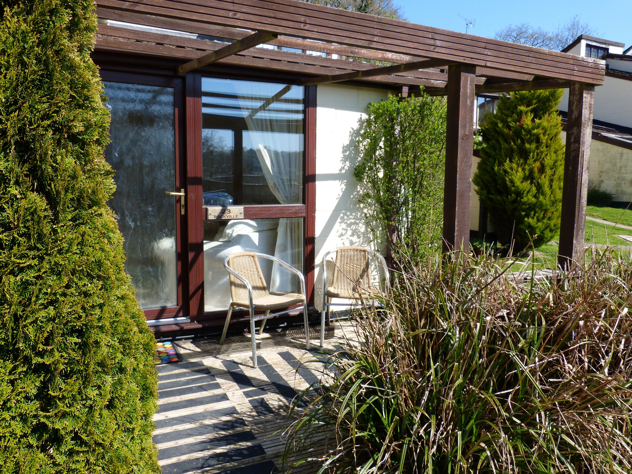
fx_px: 475
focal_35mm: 26
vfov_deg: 53.1
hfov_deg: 67.3
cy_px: 237
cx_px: 316
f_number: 4
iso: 100
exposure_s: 1/500
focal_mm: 4.5
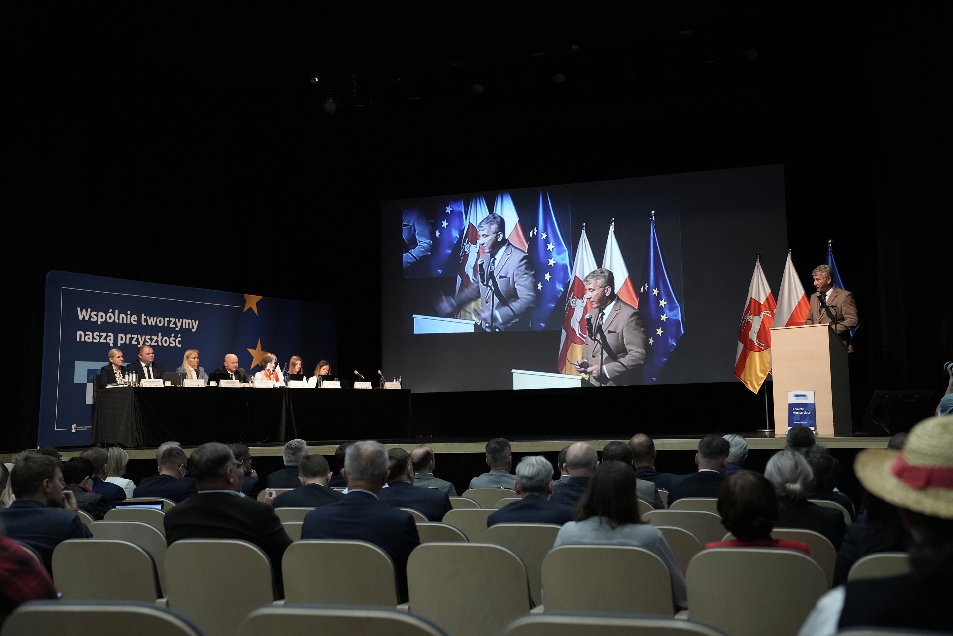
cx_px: 476
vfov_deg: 30.5
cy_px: 318
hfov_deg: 44.5
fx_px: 1165
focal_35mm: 44
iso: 5000
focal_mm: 44
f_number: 2.8
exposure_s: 1/160
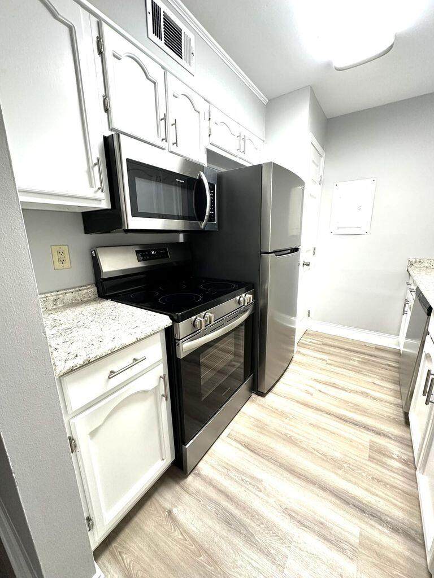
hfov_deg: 85.7
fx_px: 234
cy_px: 289
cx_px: 217
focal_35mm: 14
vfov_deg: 102.1
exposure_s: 1/120
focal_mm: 2.22
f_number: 2.2
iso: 320
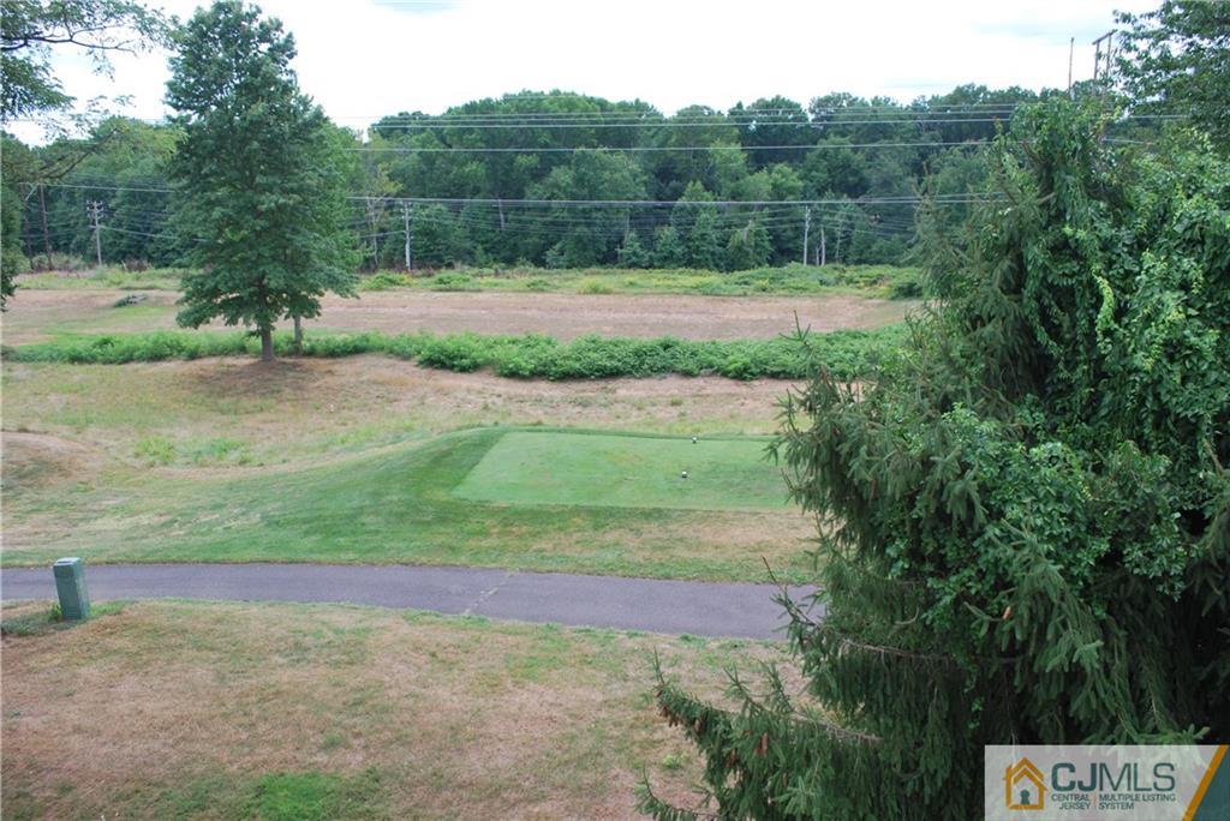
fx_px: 923
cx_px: 615
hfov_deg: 67.4
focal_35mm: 27
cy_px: 410
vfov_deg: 48.0
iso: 100
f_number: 6.3
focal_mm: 18
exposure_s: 1/125
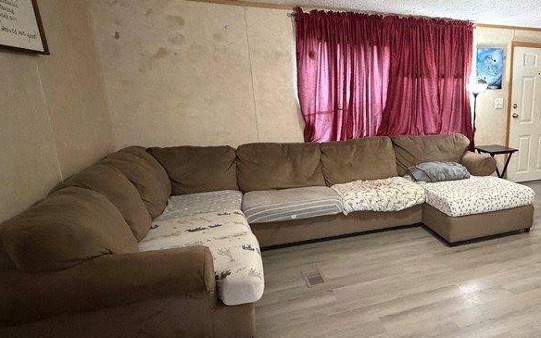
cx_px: 427
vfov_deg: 47.6
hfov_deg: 64.6
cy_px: 180
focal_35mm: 26
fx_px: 383
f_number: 2.2
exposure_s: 1/60
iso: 1250
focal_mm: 2.22
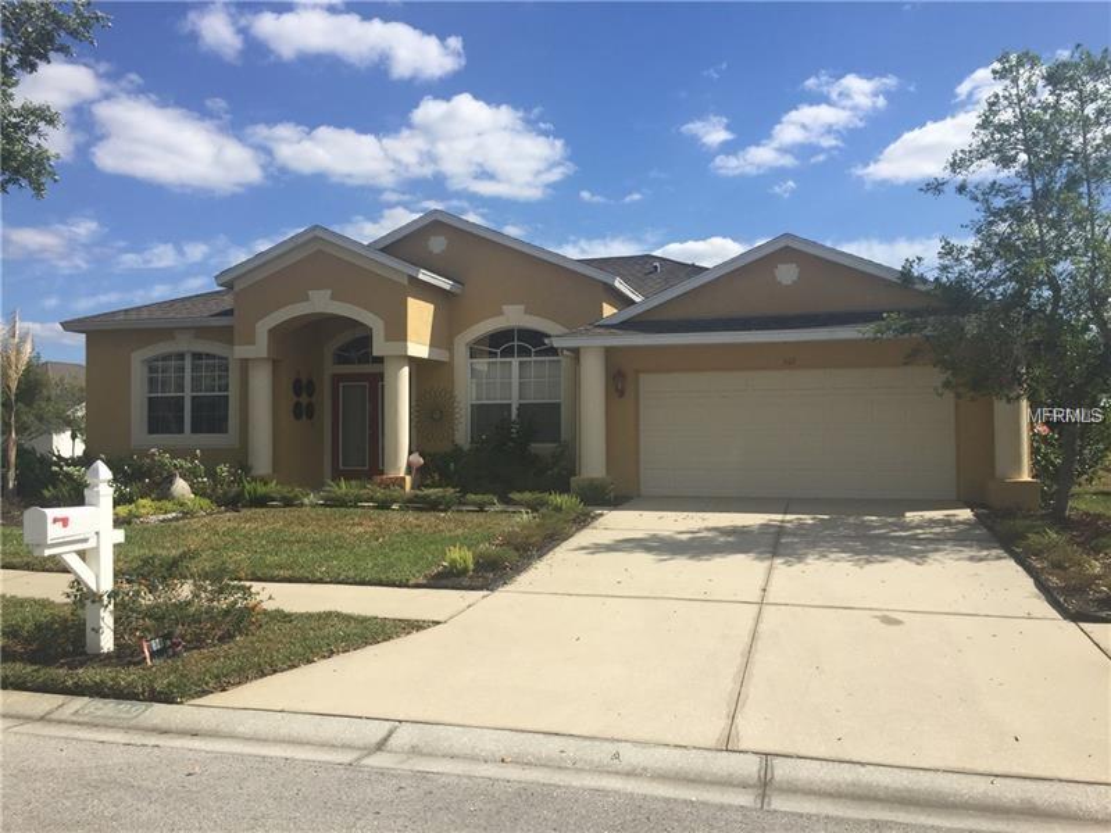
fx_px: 931
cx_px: 556
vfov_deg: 48.2
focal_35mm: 29
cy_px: 416
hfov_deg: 61.7
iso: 32
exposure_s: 1/2639
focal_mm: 4.15
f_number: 2.2
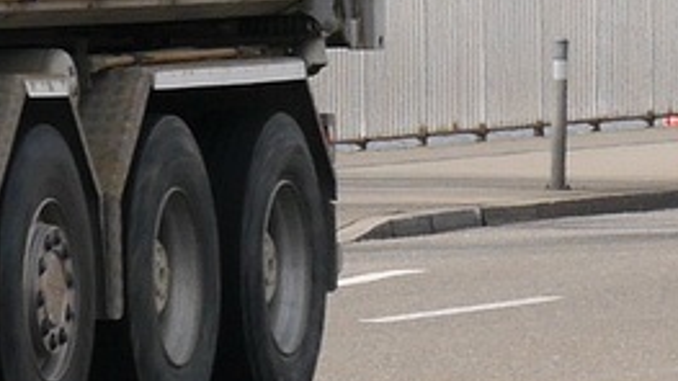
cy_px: -170
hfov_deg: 5.1
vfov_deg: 2.9
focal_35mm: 417
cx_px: -642
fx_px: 7498
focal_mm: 42
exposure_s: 1/320
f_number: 8
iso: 160
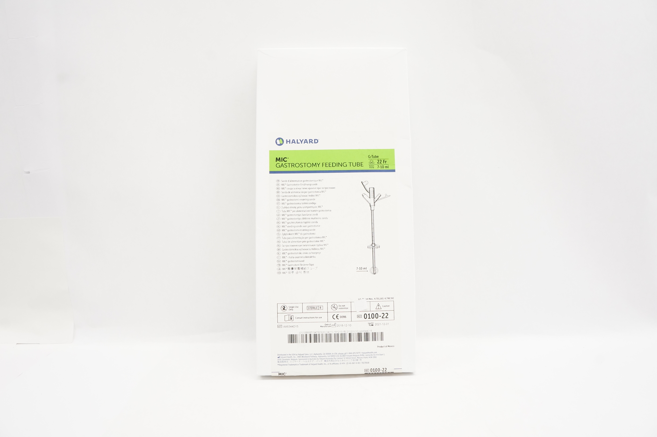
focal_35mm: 27
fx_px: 492
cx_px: 328
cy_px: 218
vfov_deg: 47.8
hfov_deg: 67.4
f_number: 9
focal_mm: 18
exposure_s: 1/40
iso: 800
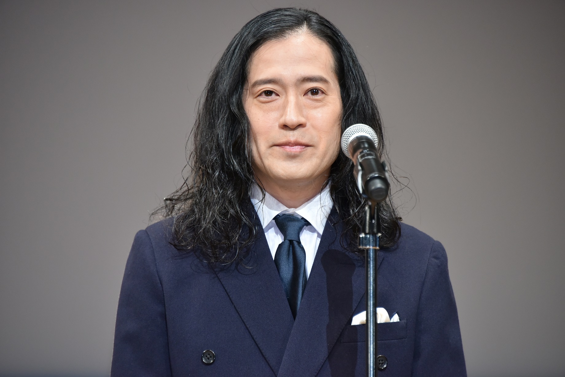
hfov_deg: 6.9
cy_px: 188
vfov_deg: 4.6
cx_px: 282
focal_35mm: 300
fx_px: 4710
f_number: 5.6
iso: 1600
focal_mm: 300
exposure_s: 1/320
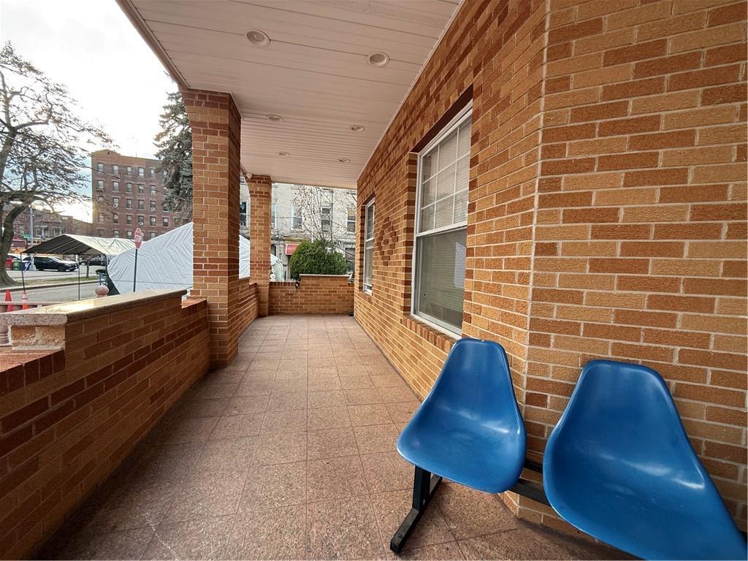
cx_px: 374
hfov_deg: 102.1
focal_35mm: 14
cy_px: 280
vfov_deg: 85.7
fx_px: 303
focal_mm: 2.22
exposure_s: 1/99
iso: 100
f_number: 2.2
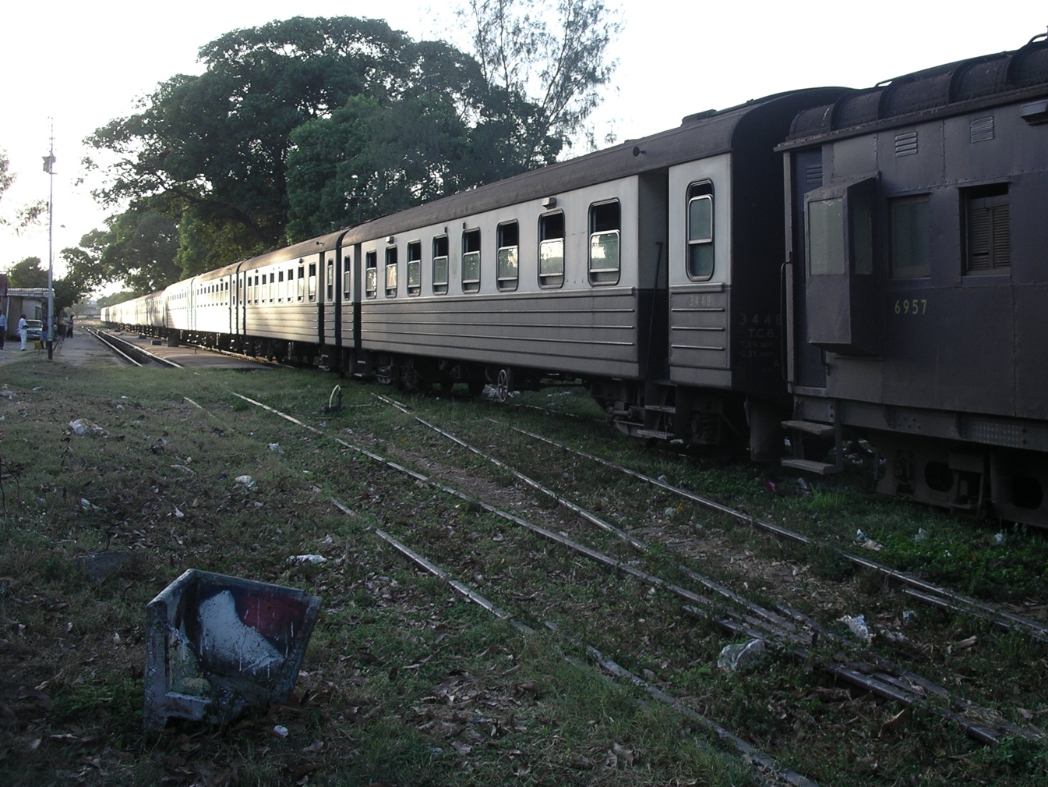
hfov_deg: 42.8
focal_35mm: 44
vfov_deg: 32.8
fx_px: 1332
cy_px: 320
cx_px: 619
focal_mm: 7.8
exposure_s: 1/125
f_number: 3
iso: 64
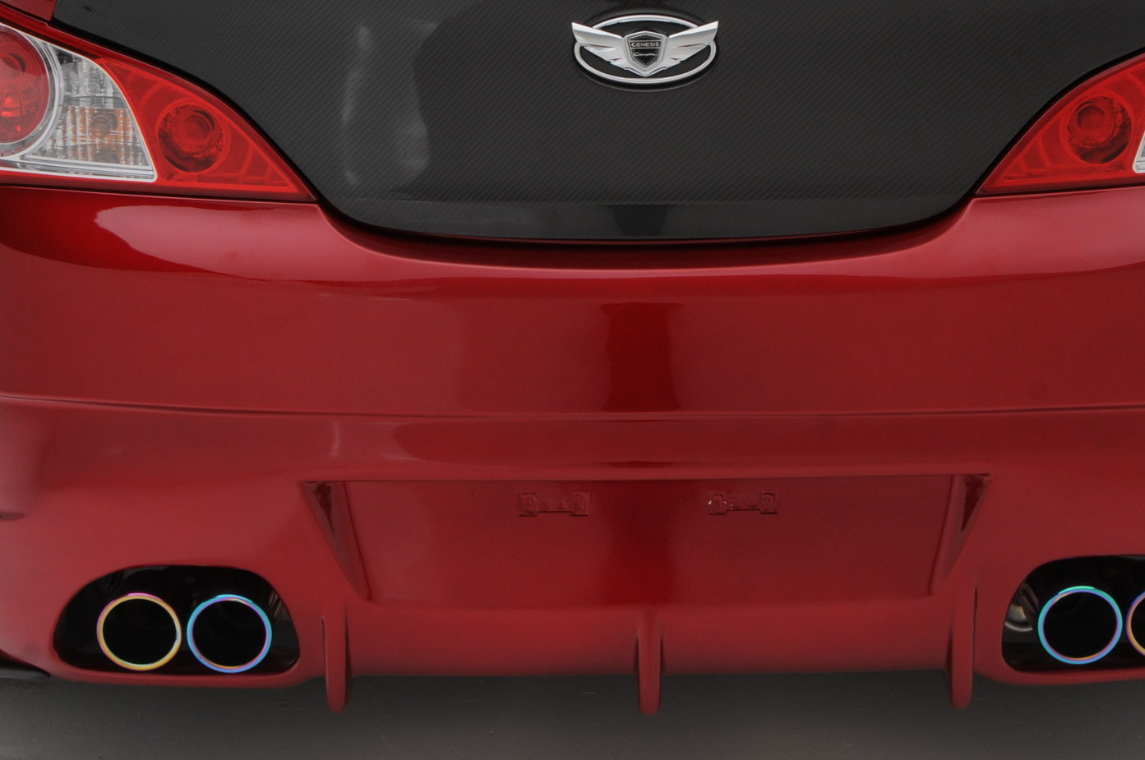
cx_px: 638
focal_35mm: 113
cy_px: 106
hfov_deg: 18.1
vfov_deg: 12.0
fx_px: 3589
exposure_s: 1/160
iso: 200
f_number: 13
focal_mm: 42
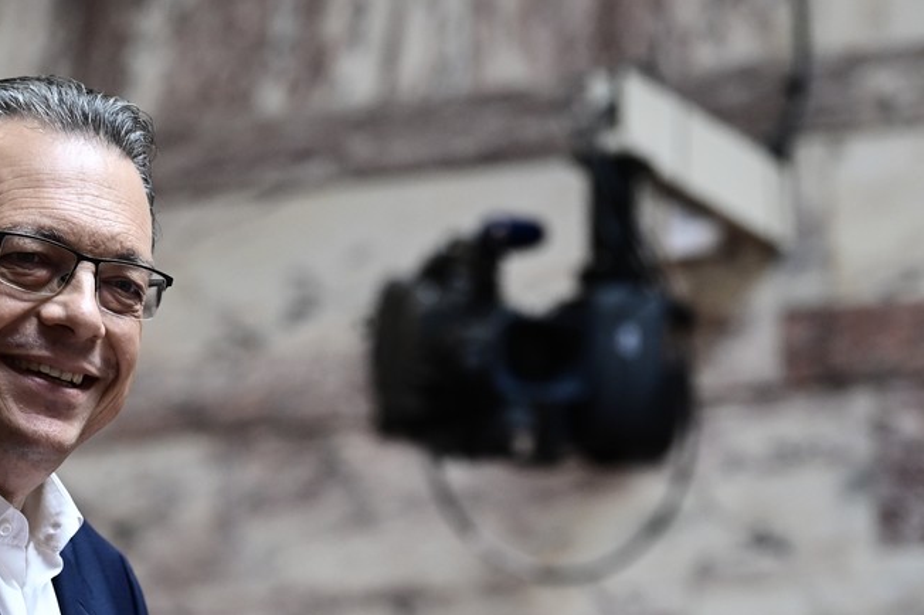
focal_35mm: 225
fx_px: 5772
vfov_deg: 6.1
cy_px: 541
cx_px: 245
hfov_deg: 9.1
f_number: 3.5
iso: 1250
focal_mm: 122
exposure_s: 1/400
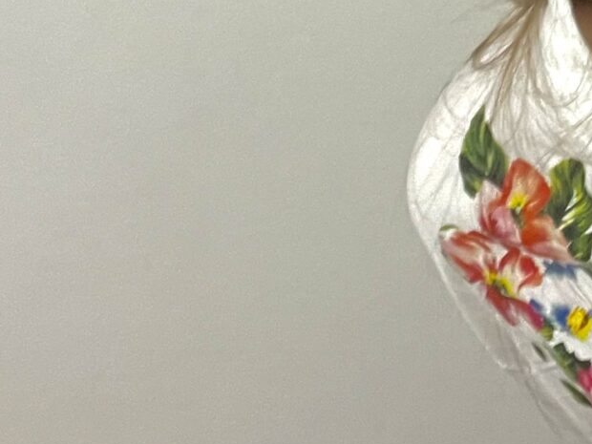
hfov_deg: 19.8
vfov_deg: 13.9
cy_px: -352
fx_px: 1625
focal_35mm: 95
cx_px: 642
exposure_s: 1/25
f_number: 2.2
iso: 500
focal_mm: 2.71
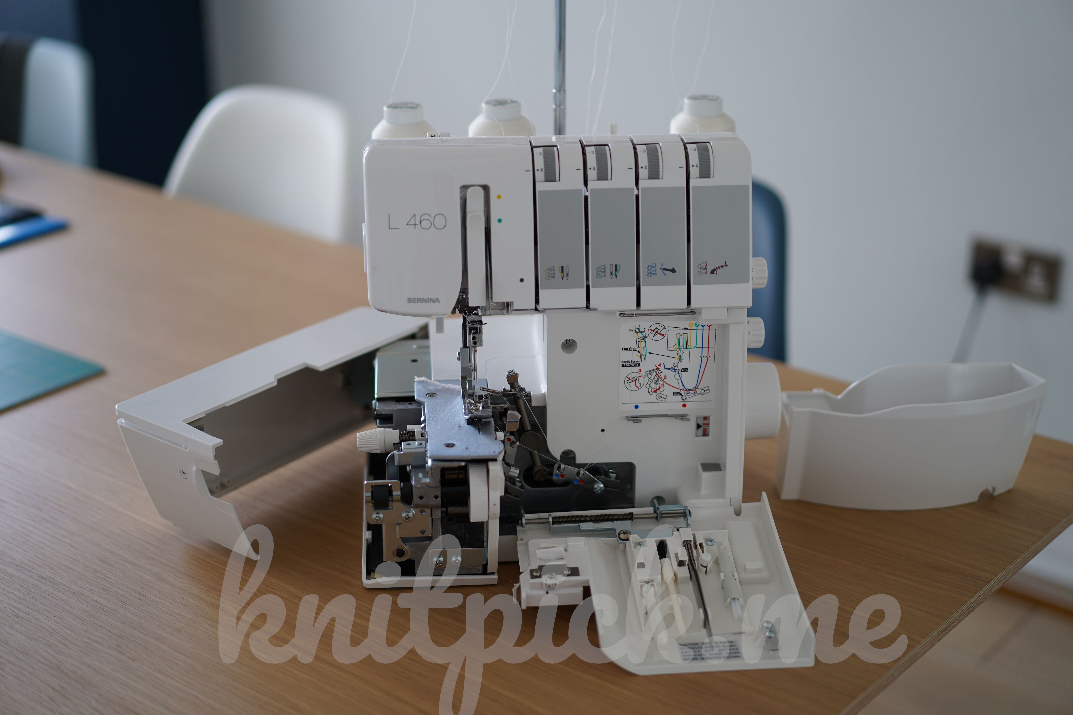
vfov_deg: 24.6
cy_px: 358
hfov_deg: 36.2
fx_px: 1639
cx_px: 536
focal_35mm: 55
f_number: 2
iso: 200
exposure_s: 1/100
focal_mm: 55
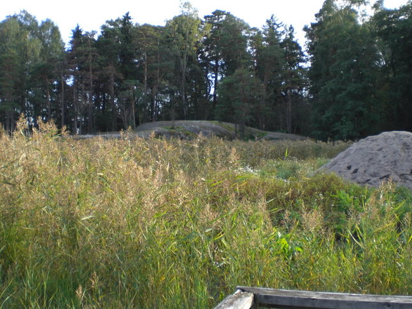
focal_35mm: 47
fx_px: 559
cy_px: 120
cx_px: 169
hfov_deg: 40.3
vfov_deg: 30.8
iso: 50
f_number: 3.1
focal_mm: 6.3
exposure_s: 1/100
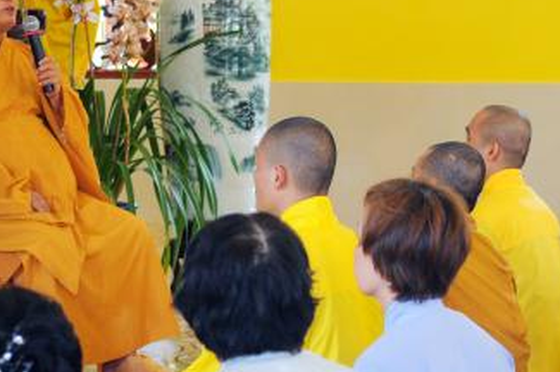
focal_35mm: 133
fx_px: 2067
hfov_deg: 15.4
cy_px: 146
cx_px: 326
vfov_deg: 10.3
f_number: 3.2
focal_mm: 45
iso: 640
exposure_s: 1/50
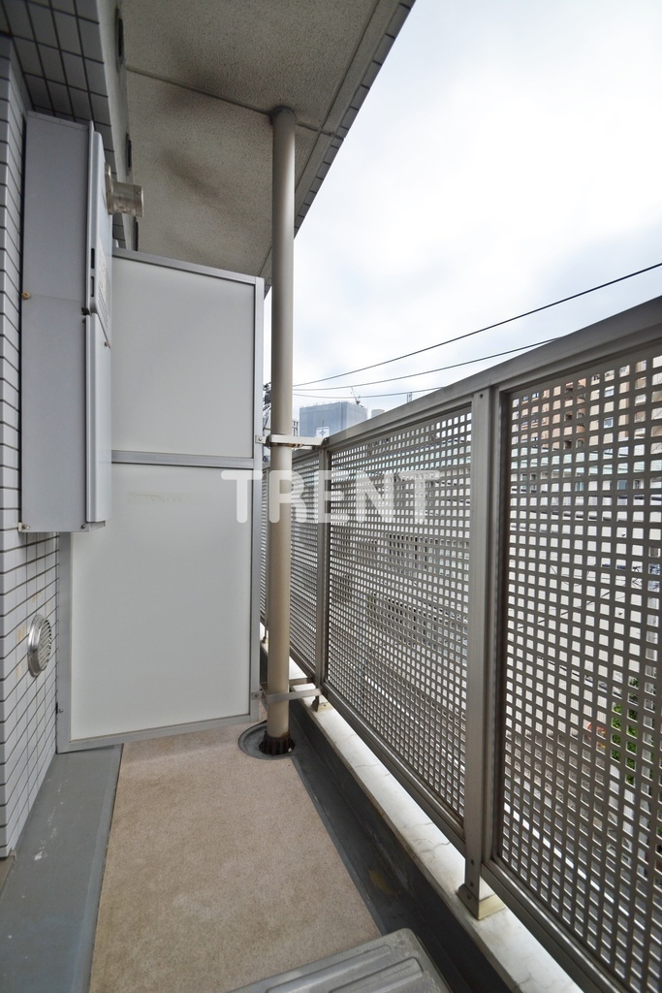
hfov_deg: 77.3
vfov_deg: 100.4
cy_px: 496
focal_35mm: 15
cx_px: 331
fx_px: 414
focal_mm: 10
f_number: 7.1
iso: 100
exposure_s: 1/200
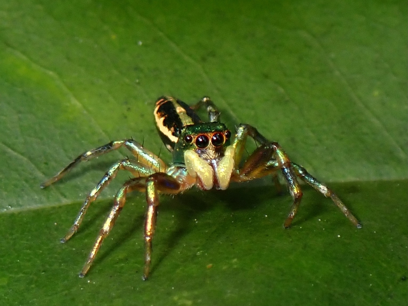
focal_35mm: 100
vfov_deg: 14.8
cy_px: 153
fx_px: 1179
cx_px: 204
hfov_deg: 19.6
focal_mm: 18
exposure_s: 1/200
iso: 200
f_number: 6.3
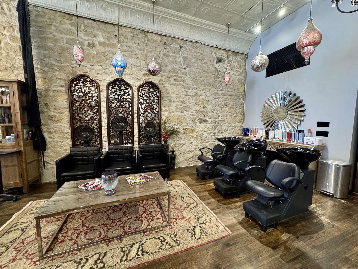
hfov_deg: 102.1
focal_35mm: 14
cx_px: 179
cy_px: 134
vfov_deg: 85.7
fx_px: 145
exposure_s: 1/60
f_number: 2.2
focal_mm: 2.22
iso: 640
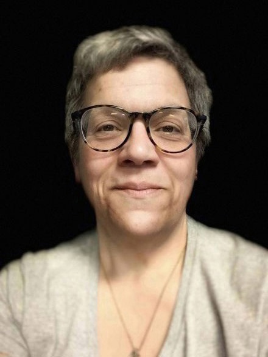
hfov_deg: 44.1
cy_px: 178
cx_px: 134
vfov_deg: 56.8
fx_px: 330
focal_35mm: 32
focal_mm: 2.87
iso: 320
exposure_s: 1/40
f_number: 2.2
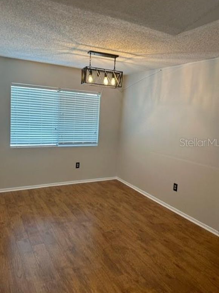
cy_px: 142
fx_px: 228
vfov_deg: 65.3
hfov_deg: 51.3
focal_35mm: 27
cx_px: 105
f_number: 1.78
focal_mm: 6.86
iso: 160
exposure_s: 1/120
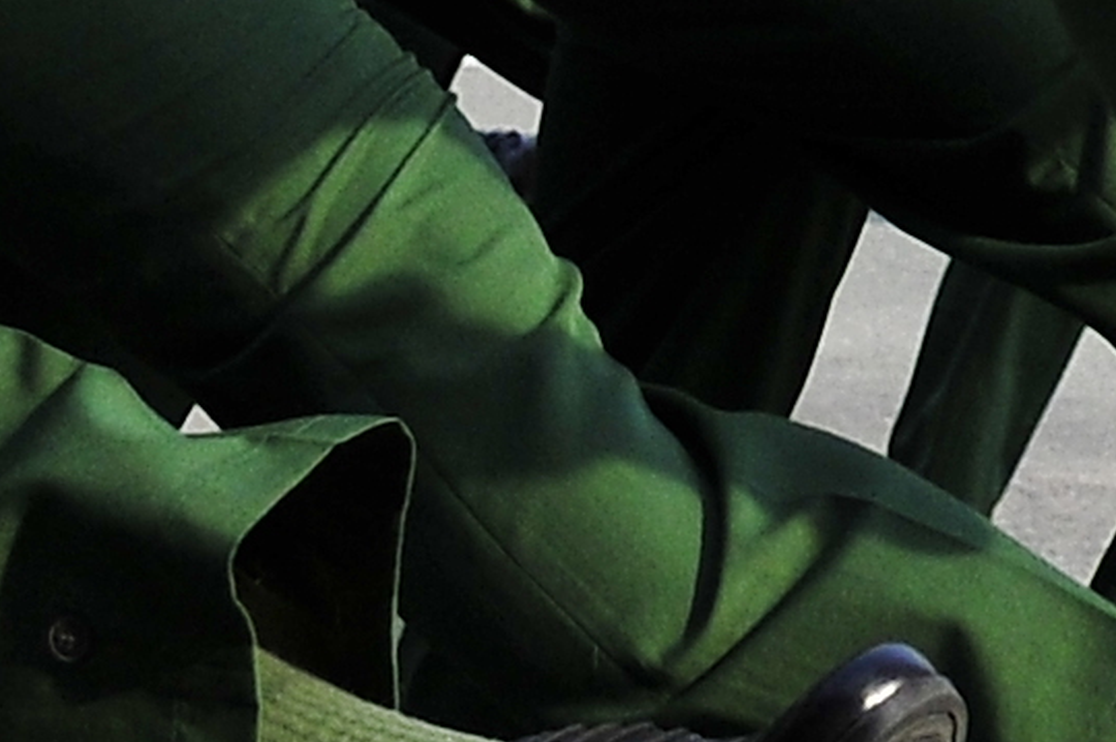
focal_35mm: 262
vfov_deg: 4.8
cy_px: -2044
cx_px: 2342
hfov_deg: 7.5
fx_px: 8114
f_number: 4
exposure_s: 1/1000
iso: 250
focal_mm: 22
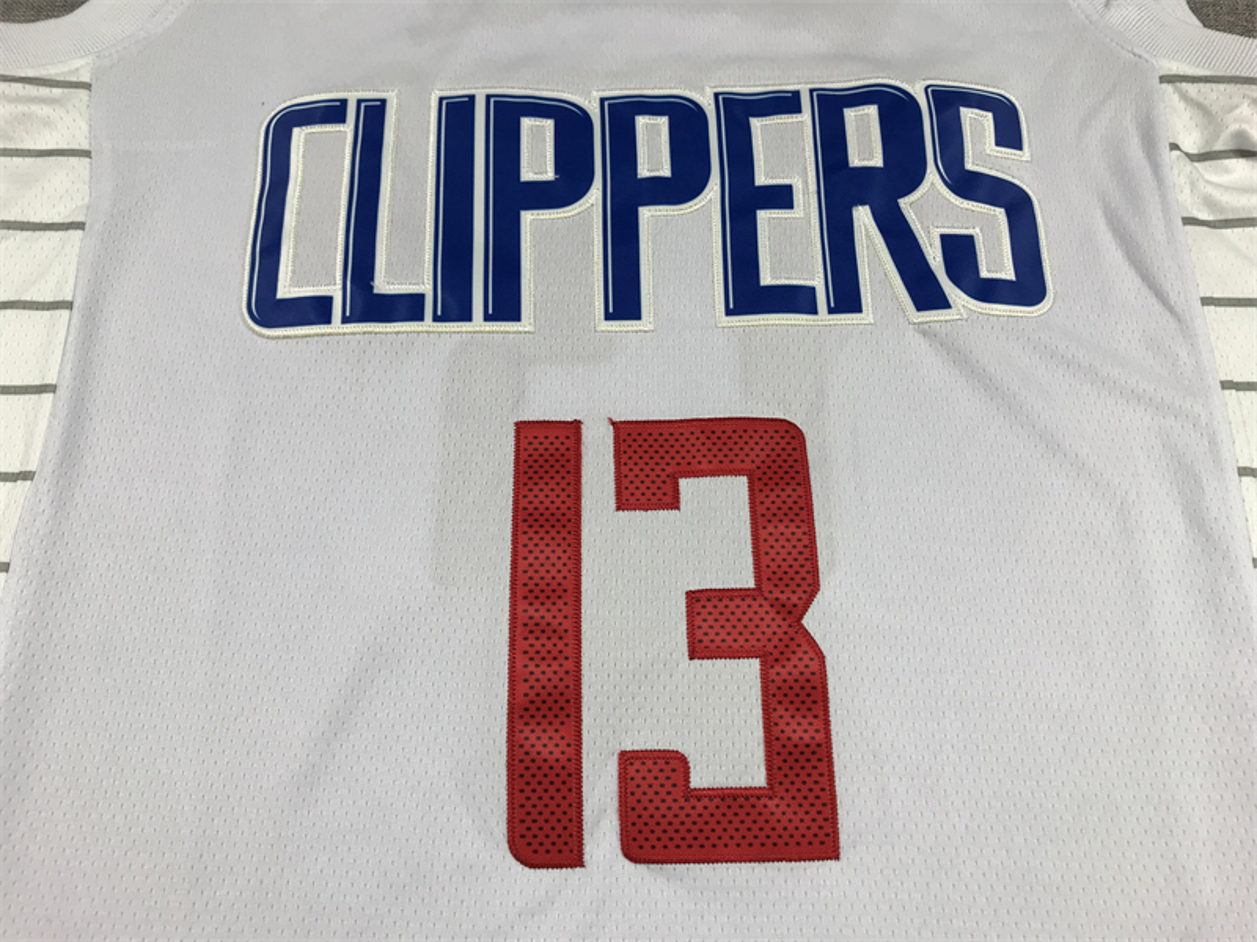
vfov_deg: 49.7
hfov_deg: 63.4
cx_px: 628
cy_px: 471
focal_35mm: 28
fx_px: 1017
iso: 20
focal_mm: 3.99
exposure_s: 1/105
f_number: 1.8
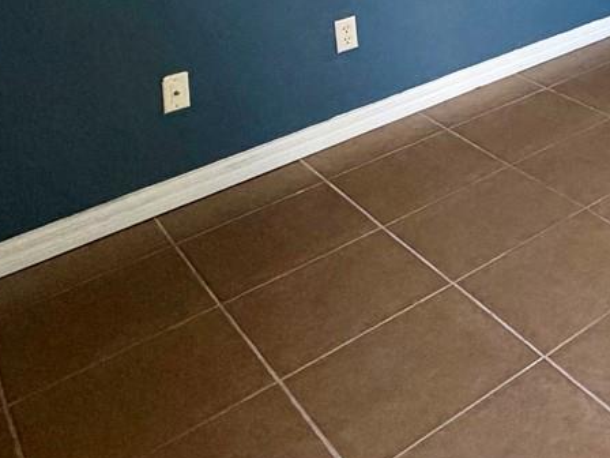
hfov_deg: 30.4
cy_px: -210
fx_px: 881
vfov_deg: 23.7
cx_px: 786
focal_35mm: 50
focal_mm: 2.22
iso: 320
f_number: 2.2
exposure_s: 1/120
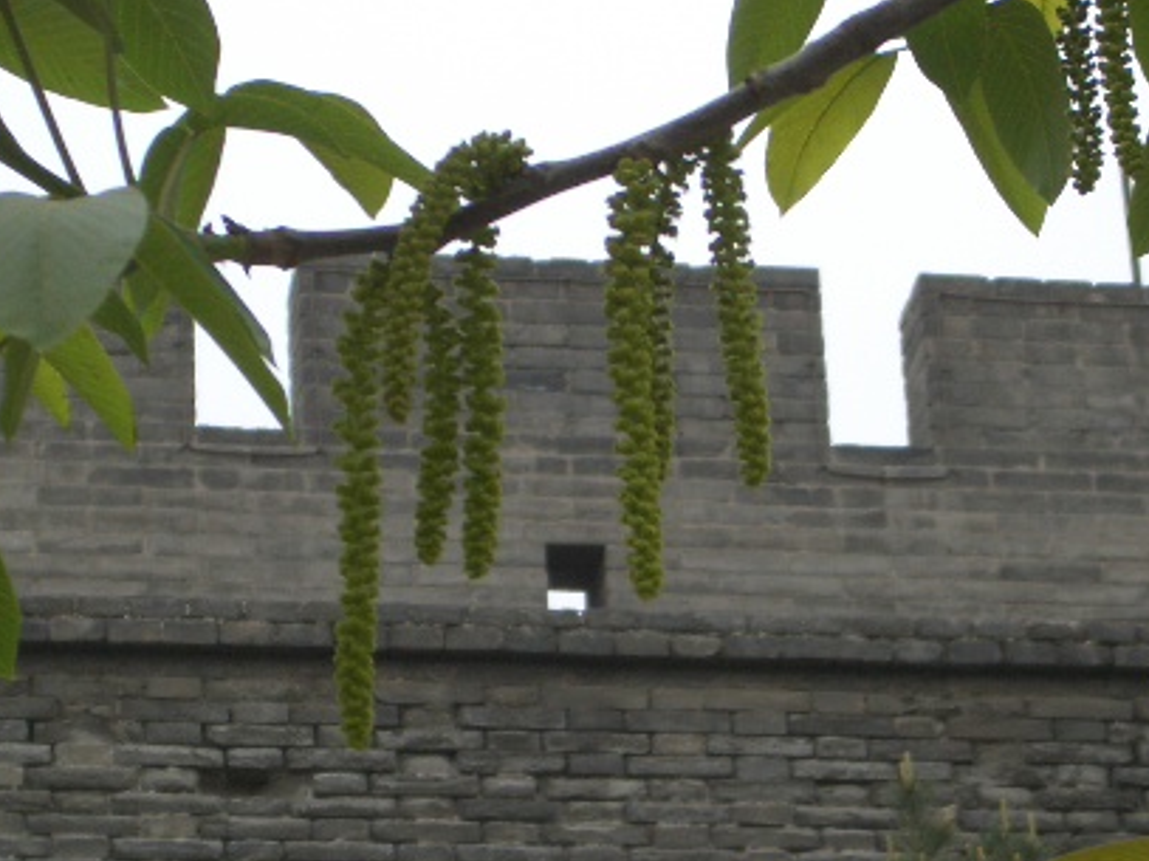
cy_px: 395
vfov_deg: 9.0
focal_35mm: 165
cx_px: 457
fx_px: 5475
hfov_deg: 12.0
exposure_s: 1/100
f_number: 4.8
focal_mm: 17.4
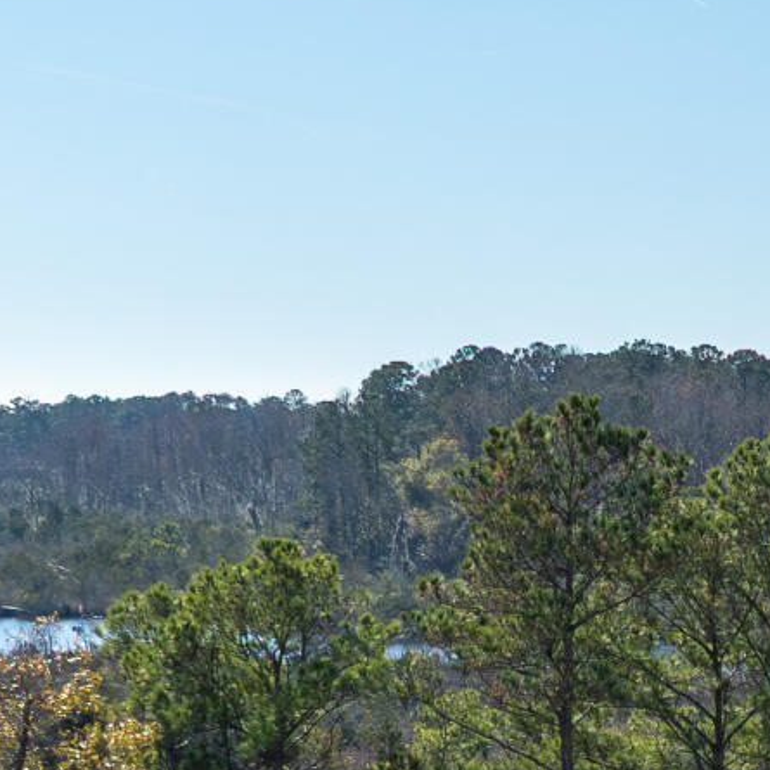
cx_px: 1002
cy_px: 1031
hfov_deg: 11.9
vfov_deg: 11.8
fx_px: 3599
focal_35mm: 143
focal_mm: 12.29
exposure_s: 1/400
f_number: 2.8
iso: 180
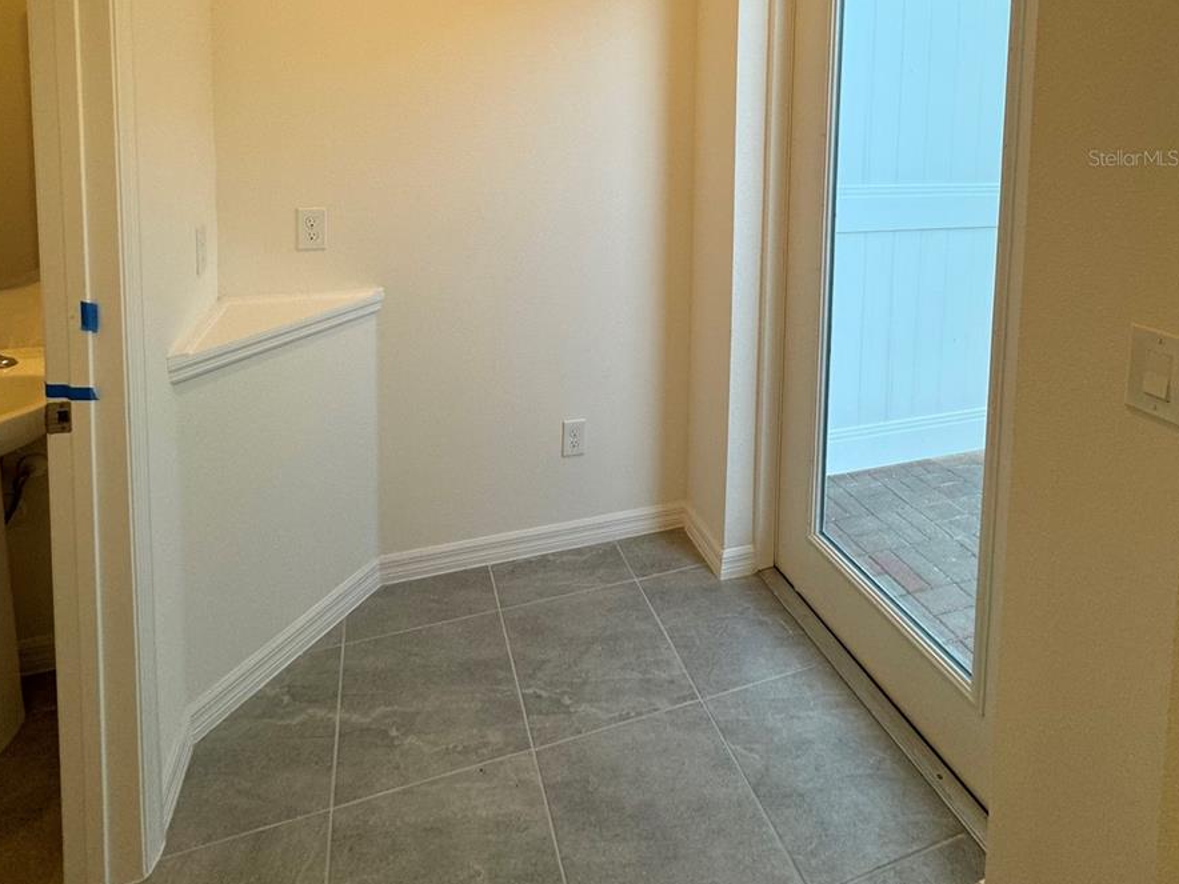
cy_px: 157
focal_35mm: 19
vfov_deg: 62.0
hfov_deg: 84.7
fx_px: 647
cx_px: 583
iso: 80
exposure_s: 1/120
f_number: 2.2
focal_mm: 2.22
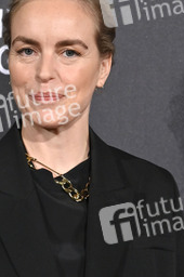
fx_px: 746
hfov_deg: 14.0
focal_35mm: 97
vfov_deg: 21.0
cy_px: 164
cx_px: 56
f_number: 4
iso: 1000
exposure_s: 1/200
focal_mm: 62
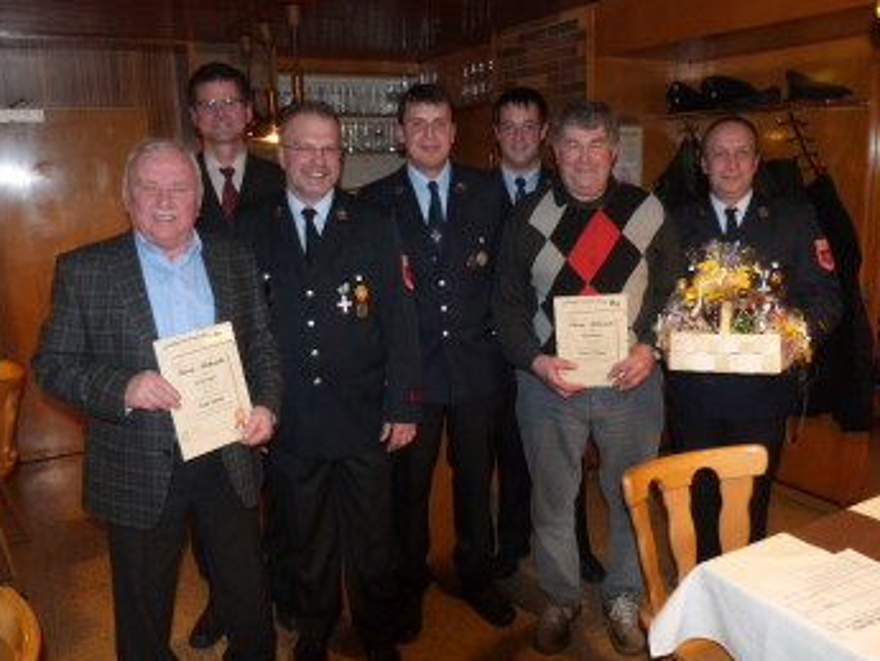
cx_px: 441
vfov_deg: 48.2
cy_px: 319
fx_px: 737
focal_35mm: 29
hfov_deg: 61.6
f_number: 2.8
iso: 400
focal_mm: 4.5
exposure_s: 1/13
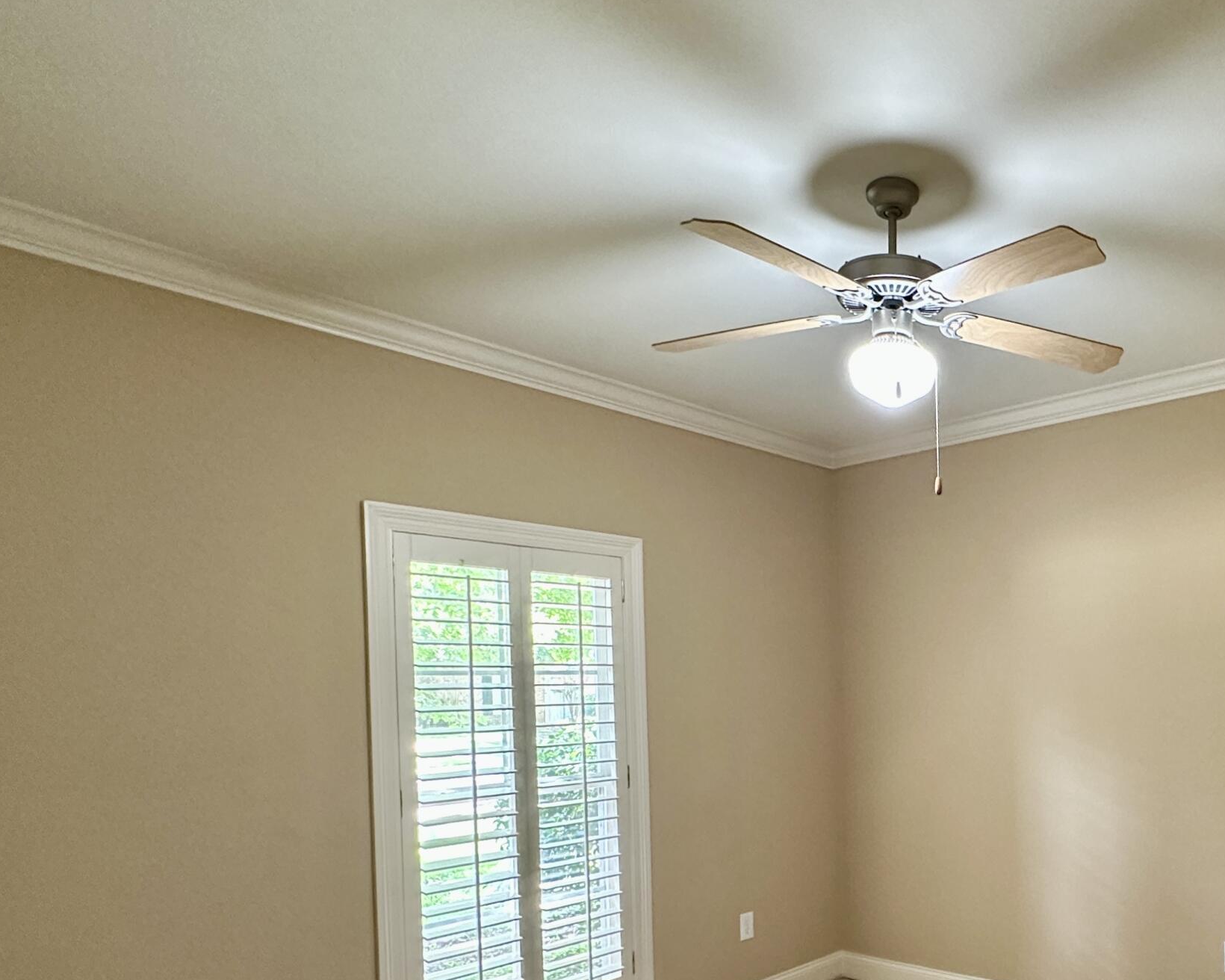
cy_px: 689
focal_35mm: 25
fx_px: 906
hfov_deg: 63.3
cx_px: 946
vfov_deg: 55.0
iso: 320
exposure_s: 1/60
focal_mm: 2.22
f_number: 2.2
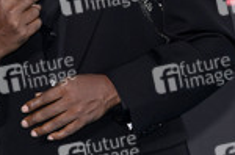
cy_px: -42
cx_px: 57
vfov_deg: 3.5
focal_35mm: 392
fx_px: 2551
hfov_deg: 5.3
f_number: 6.3
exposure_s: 1/200
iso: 400
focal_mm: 130
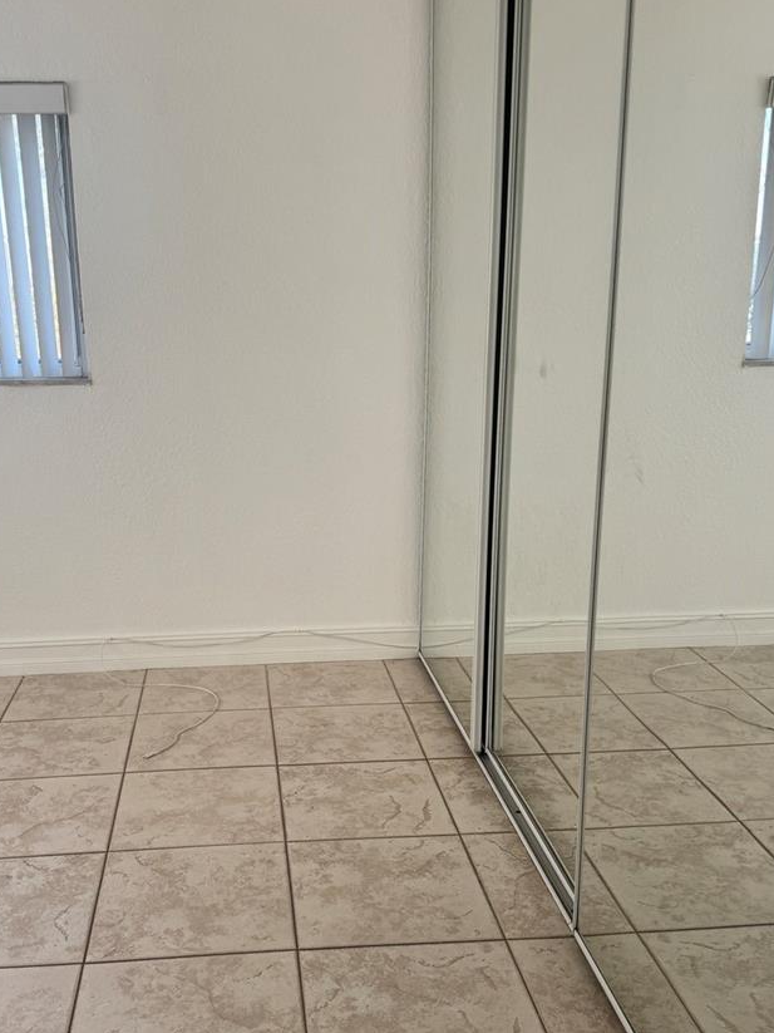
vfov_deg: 52.5
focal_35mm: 35
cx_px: 306
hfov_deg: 40.5
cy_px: 585
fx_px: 1044
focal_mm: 6.76
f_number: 1.78
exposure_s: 1/121
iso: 100
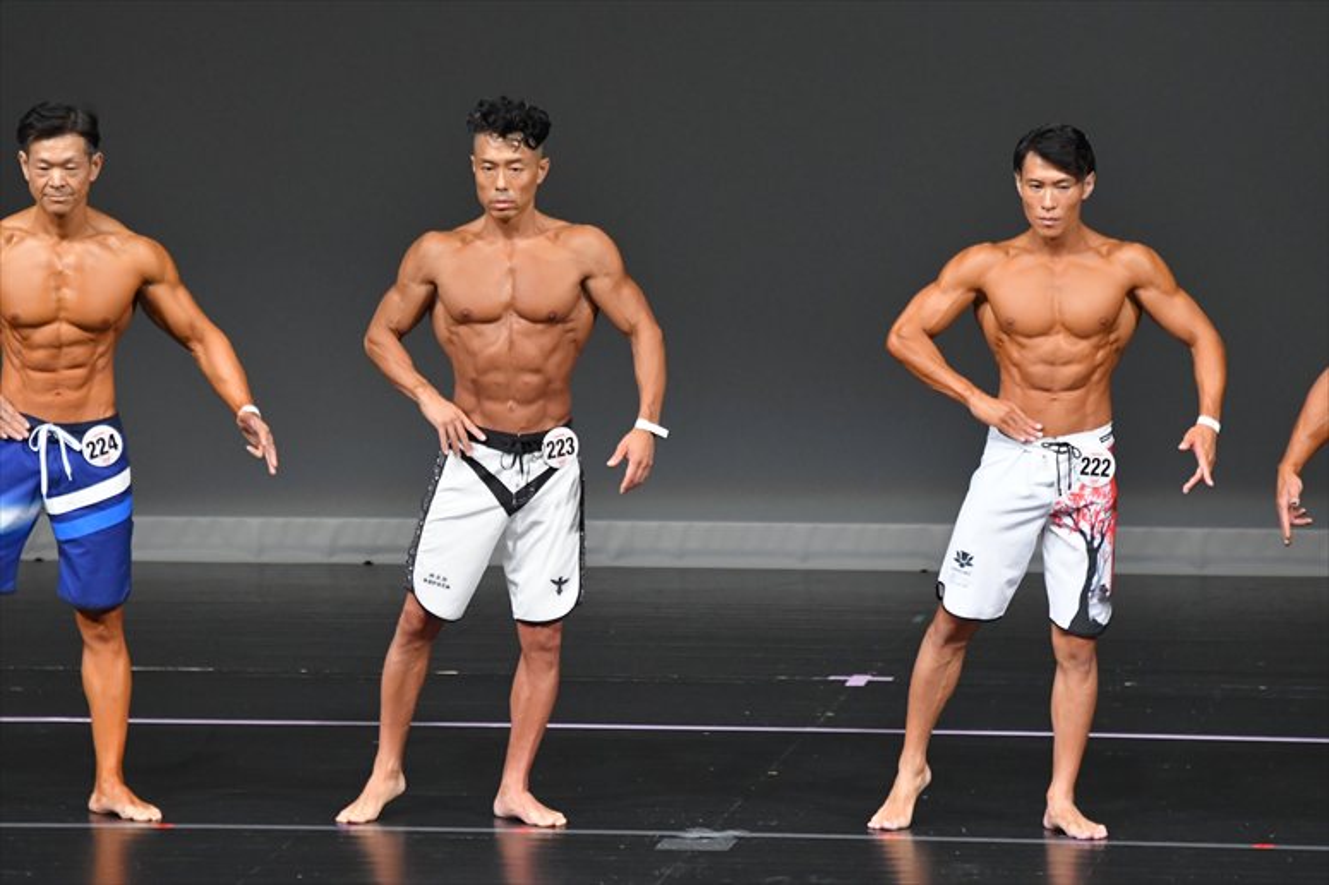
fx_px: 11623
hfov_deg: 6.5
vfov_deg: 4.4
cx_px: 664
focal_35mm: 315
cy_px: 442
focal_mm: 210
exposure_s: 1/400
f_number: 5.6
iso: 4000
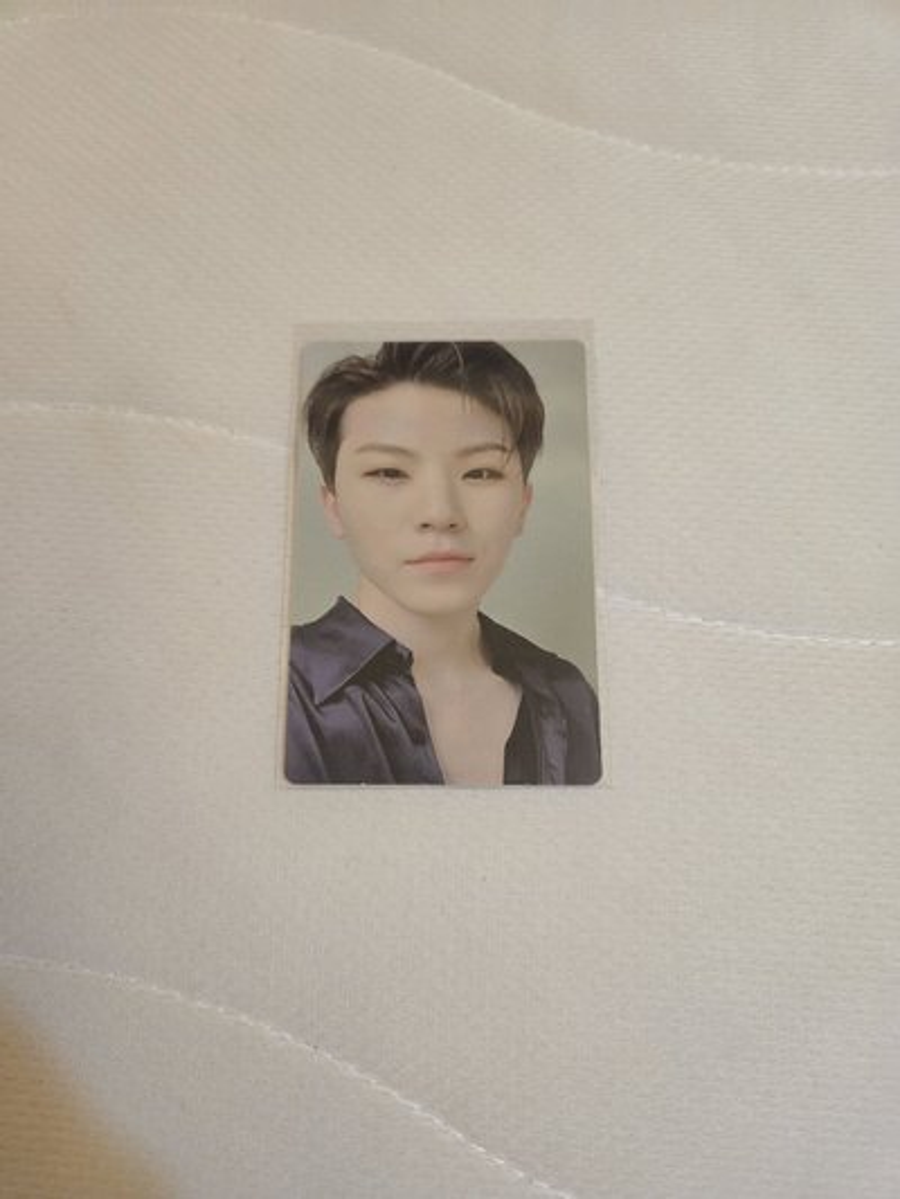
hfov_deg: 58.9
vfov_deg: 73.9
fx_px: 797
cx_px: 450
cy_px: 600
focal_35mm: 23
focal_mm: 5.4
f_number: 1.8
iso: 500
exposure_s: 1/120
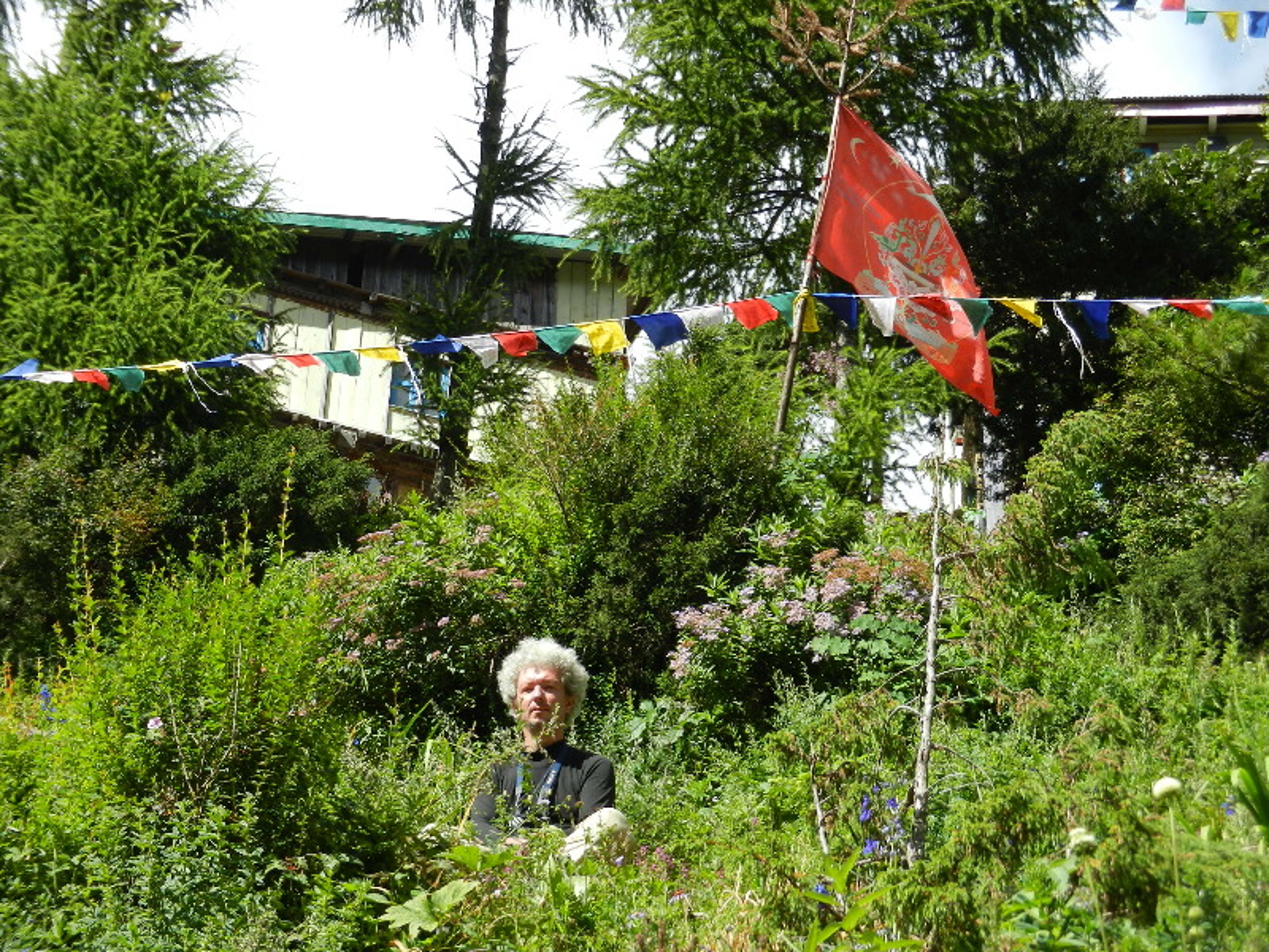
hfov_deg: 21.5
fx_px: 3336
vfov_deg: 16.2
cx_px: 634
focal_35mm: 91
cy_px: 476
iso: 160
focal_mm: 16.3
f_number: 4.9
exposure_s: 1/500
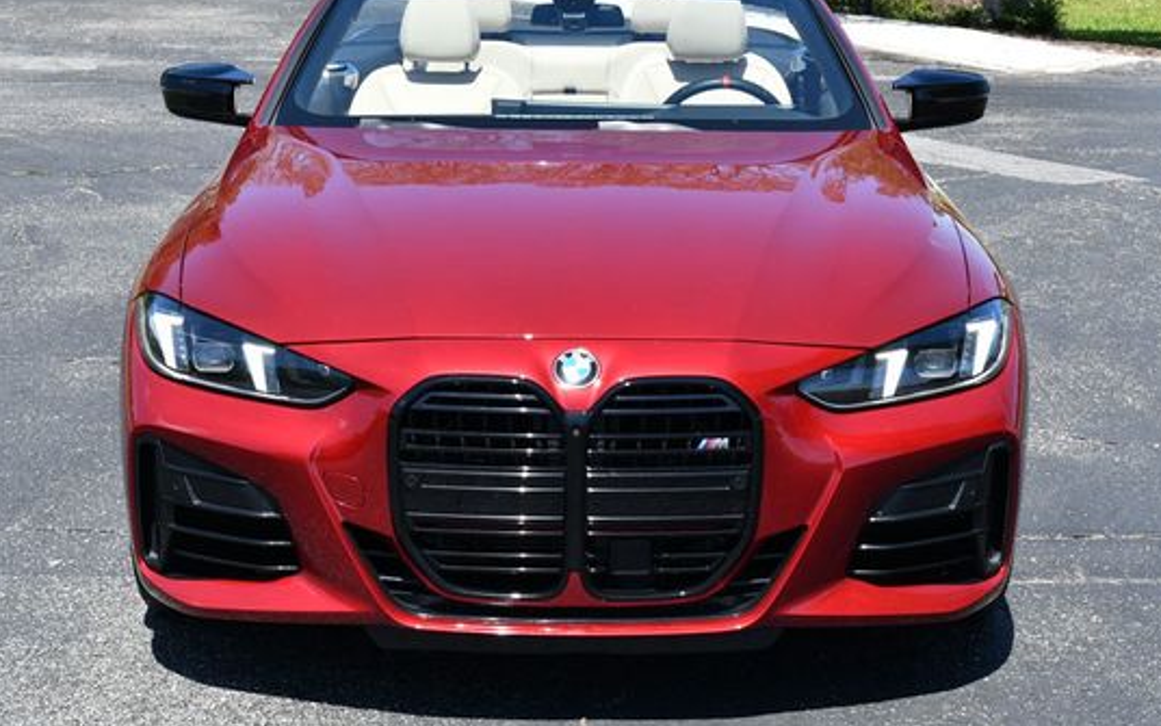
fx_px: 2468
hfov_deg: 26.5
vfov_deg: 16.7
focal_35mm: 78
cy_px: 312
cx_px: 568
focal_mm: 32
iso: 140
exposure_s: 1/250
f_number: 8
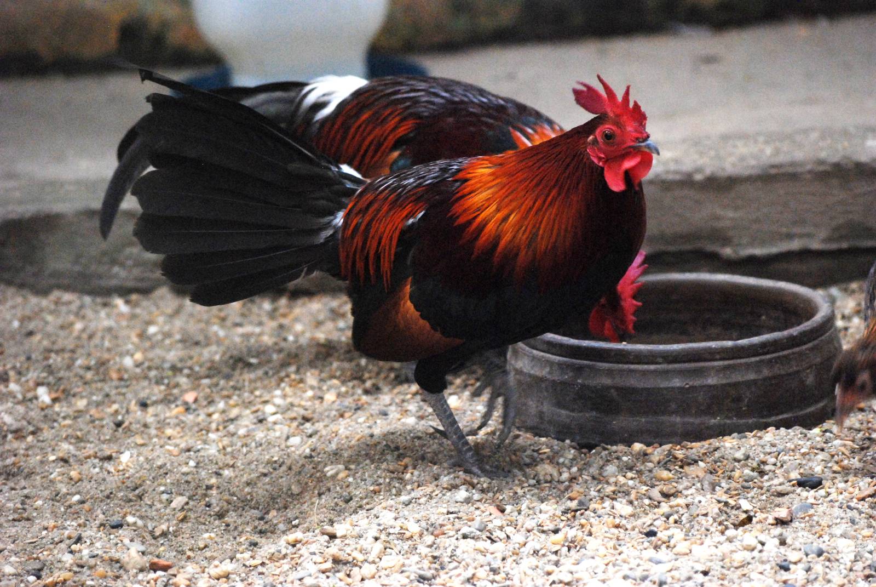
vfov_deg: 5.4
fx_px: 6212
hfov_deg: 8.1
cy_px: 294
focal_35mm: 255
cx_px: 438
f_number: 4.5
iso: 1600
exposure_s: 1/160
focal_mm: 170
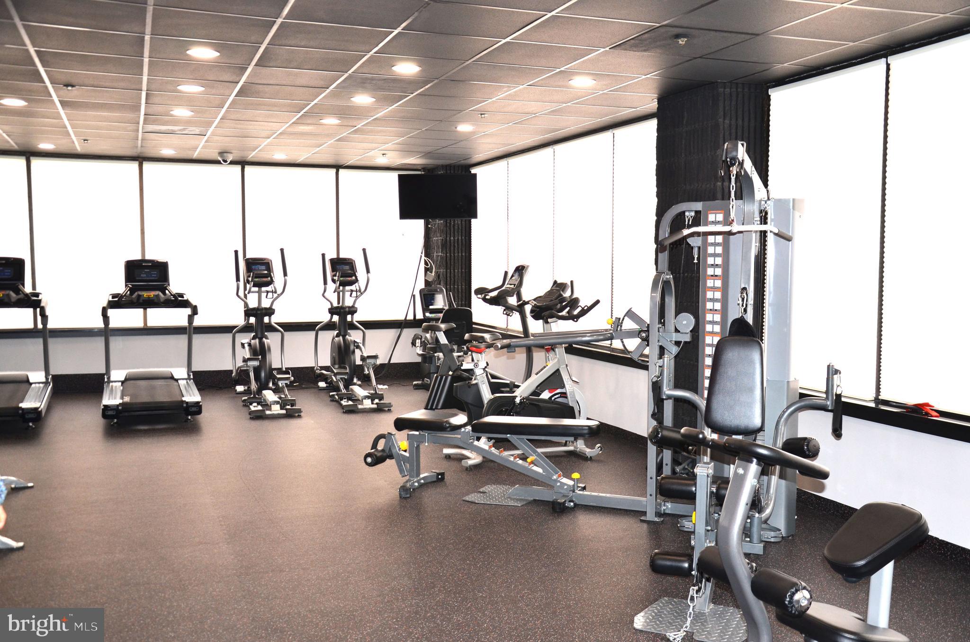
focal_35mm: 36
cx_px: 485
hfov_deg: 53.2
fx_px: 968
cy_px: 321
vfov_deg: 36.7
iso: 400
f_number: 4
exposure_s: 1/100
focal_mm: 24
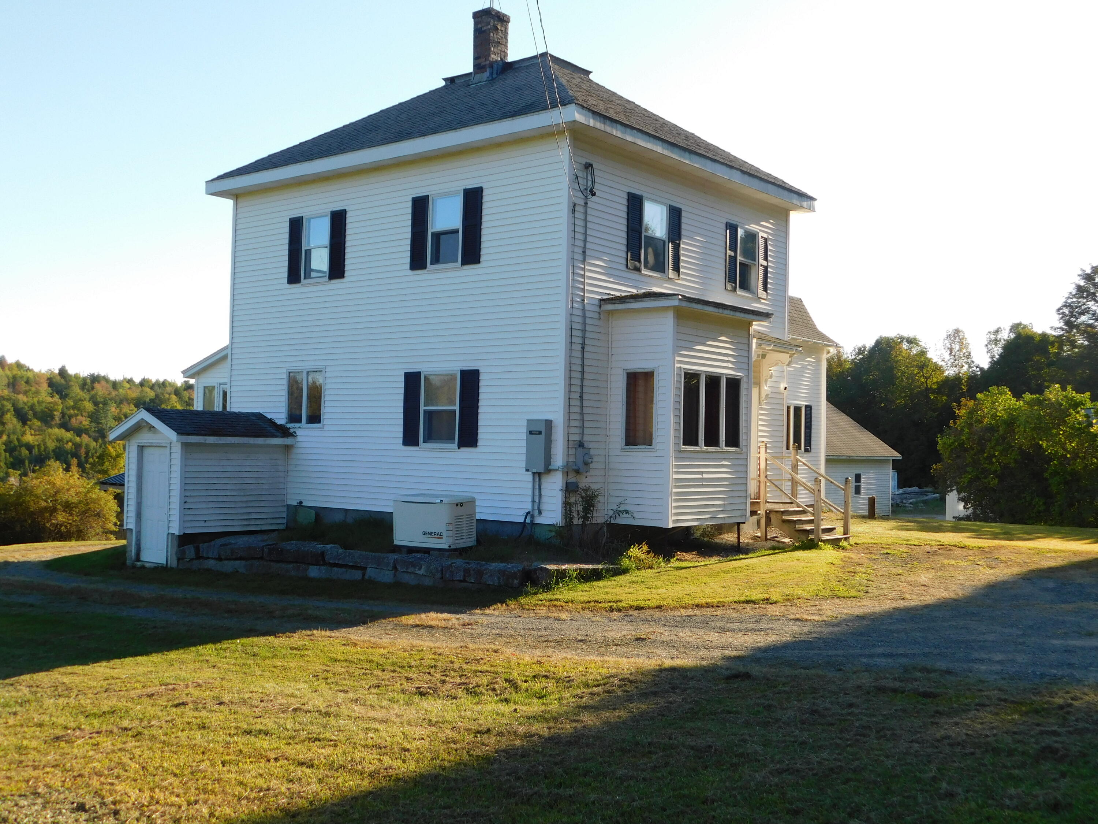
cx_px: 549
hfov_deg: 51.4
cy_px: 412
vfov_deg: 39.7
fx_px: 1142
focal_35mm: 36
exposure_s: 1/500
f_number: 3.5
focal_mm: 6.3
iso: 125
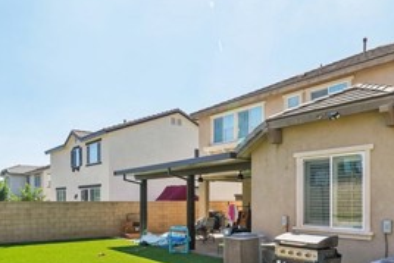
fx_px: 339
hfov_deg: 59.1
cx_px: 257
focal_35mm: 31
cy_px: 209
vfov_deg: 40.7
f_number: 8
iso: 100
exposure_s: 1/160
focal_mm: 13
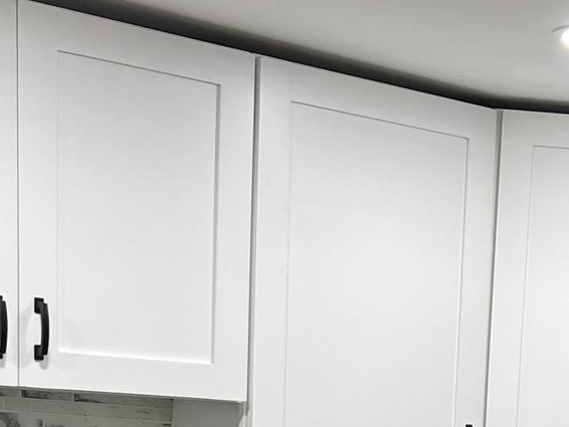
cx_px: 653
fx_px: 1546
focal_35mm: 94
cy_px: 715
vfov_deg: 14.3
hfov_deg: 19.8
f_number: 1.5
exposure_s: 1/120
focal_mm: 5.7
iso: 80
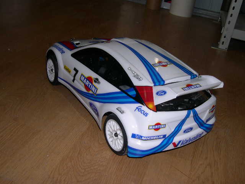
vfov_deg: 37.7
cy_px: 92
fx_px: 269
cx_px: 122
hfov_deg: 49.0
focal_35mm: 38
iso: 100
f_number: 7.6
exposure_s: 1/30
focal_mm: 8
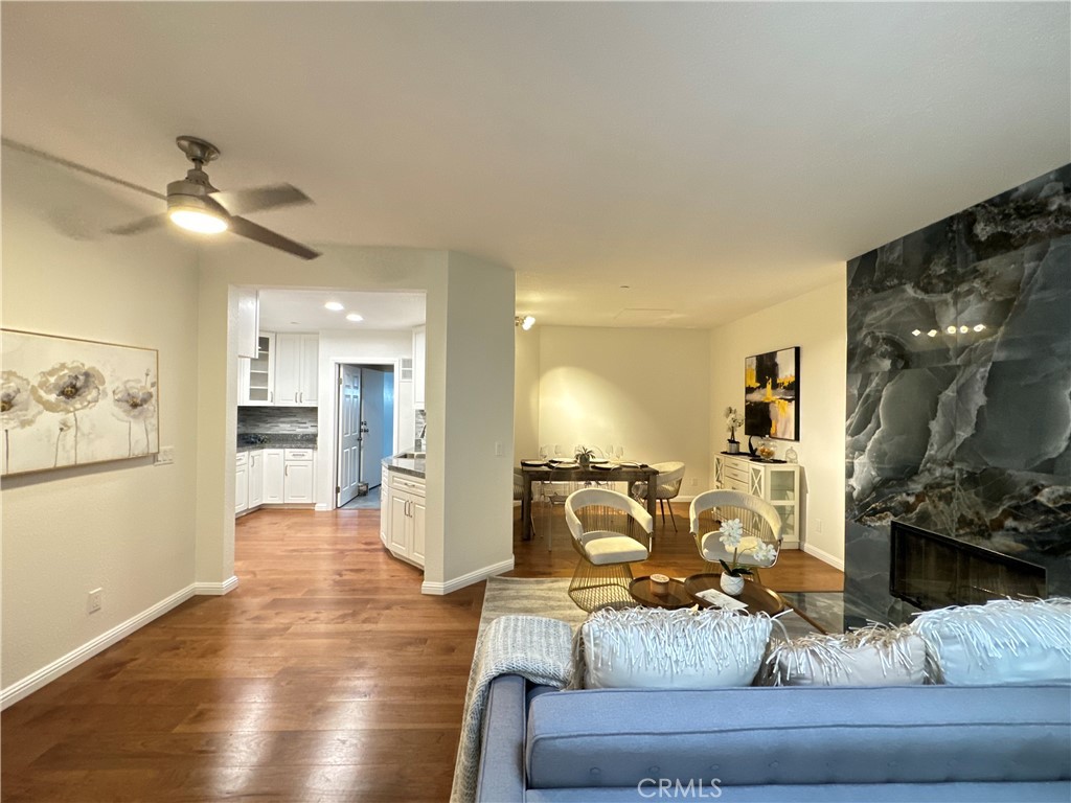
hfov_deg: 102.1
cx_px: 536
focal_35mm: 14
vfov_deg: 85.7
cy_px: 402
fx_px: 433
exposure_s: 1/60
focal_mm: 2.22
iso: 800
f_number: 2.2
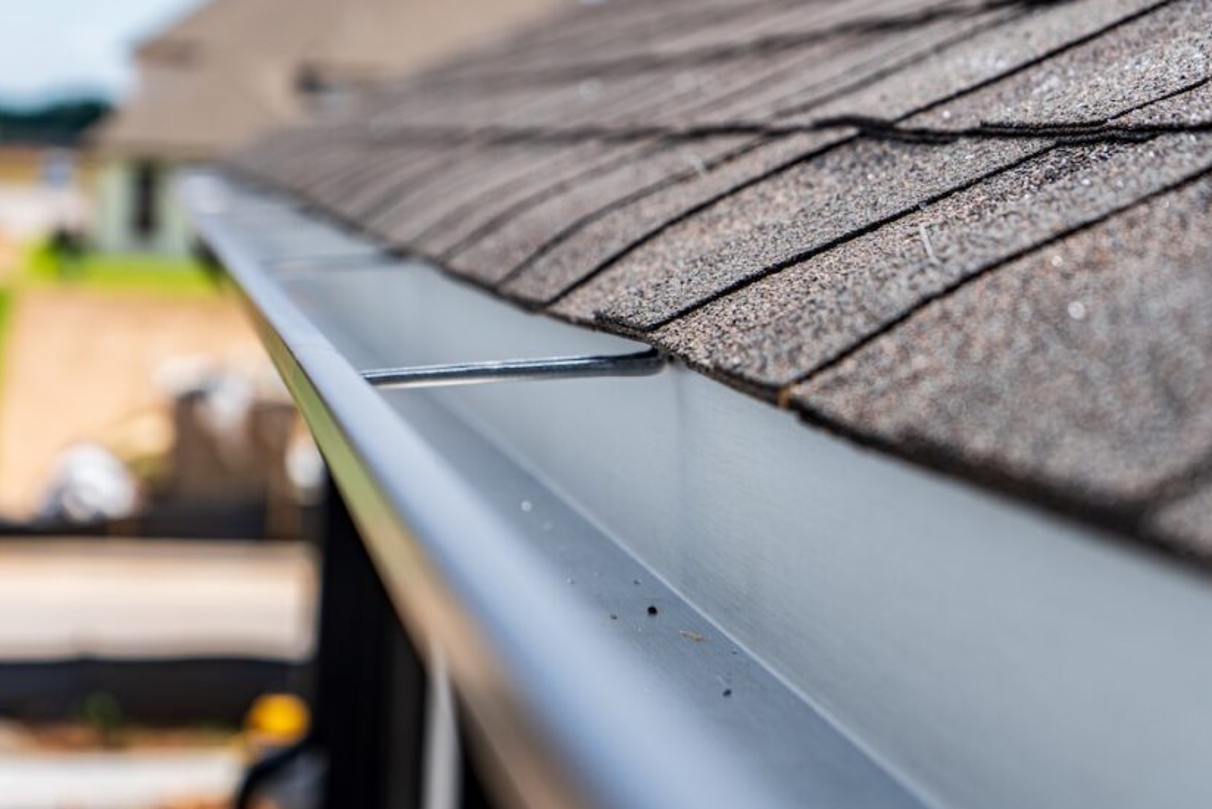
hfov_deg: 23.4
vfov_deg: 15.7
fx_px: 2930
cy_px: 380
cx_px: 621
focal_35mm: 87
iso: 100
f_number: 5.6
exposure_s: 1/400
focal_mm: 70
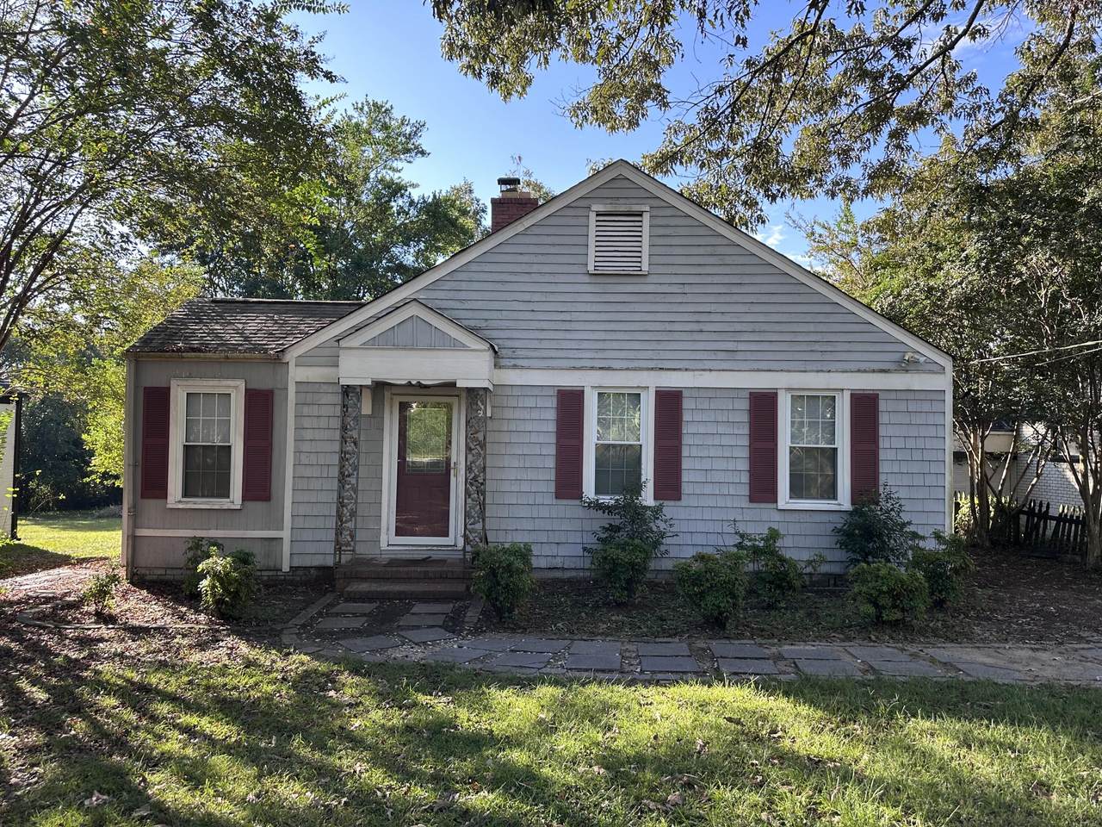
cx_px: 551
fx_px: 764
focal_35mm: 24
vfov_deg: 56.8
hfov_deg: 71.6
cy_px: 414
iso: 80
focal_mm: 6.86
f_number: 1.78
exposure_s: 1/529
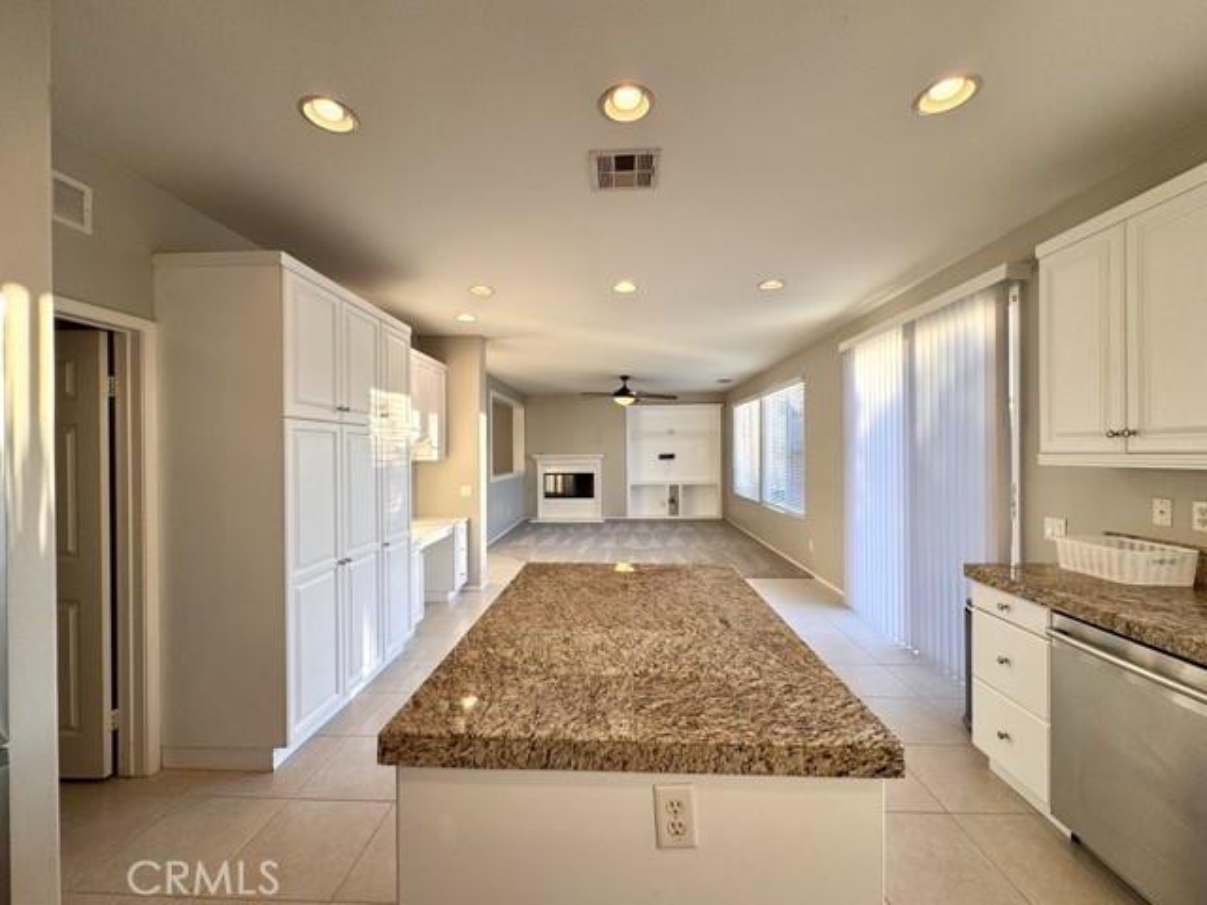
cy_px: 452
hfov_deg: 102.1
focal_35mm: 14
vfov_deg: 85.7
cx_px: 604
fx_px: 488
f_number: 2.2
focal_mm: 2.22
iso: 64
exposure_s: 1/120
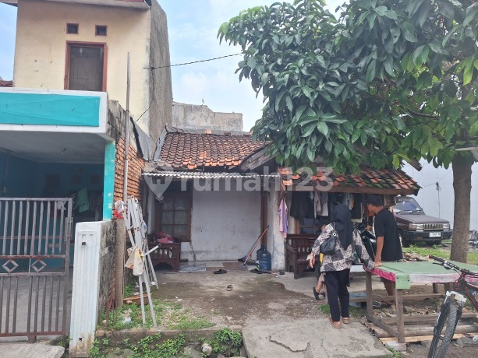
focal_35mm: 23
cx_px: 239
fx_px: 318
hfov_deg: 73.9
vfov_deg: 58.9
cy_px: 179
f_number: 1.8
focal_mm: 5.54
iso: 40
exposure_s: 1/758
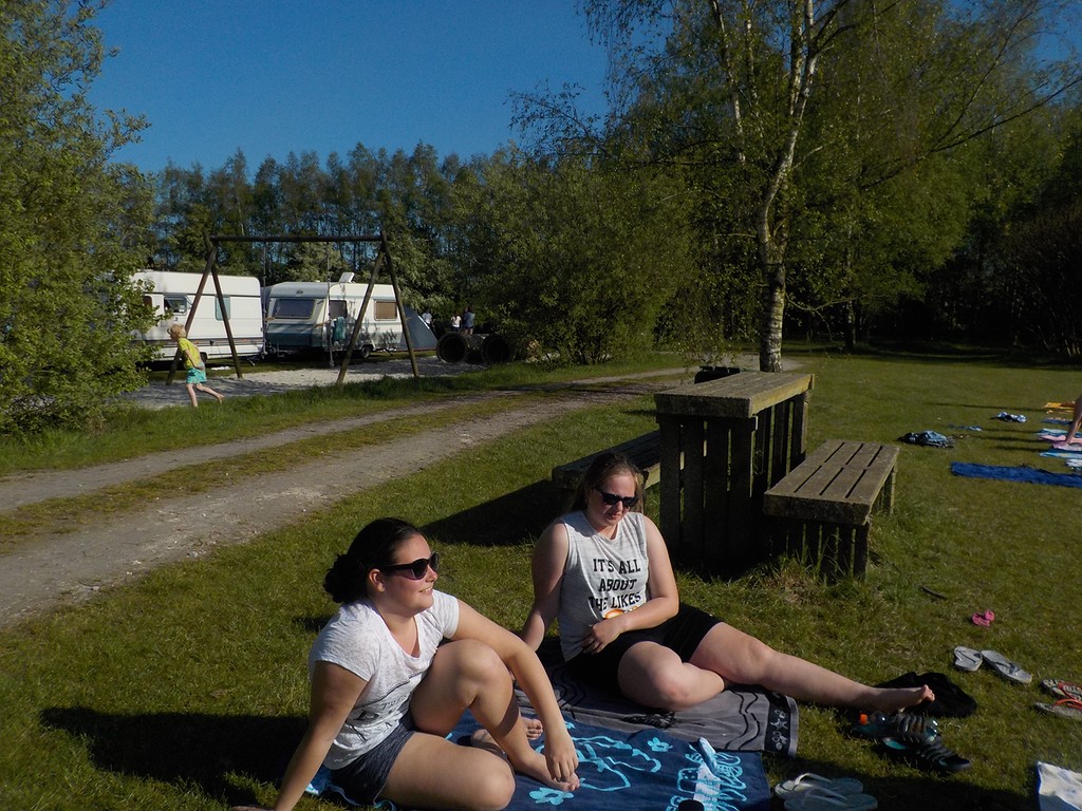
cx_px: 541
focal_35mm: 30
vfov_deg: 46.8
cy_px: 406
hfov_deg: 60.0
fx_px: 938
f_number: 6.6
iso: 125
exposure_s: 1/800
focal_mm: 4.1
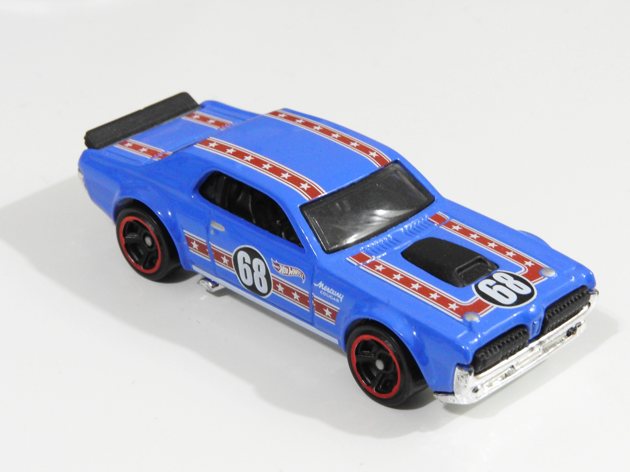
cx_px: 315
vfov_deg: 14.1
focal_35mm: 105
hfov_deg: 18.7
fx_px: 1911
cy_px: 236
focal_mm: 18.8
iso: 800
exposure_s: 1/6
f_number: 7.6
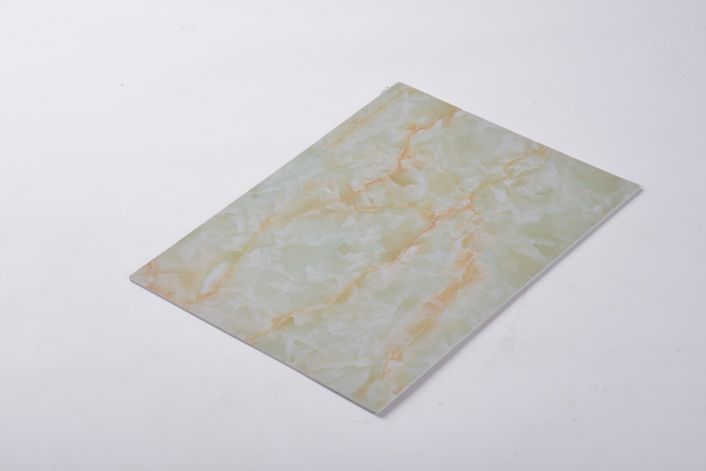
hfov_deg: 18.3
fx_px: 2197
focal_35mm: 112
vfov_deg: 12.2
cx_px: 353
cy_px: 236
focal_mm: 112
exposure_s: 1/125
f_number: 11
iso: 200
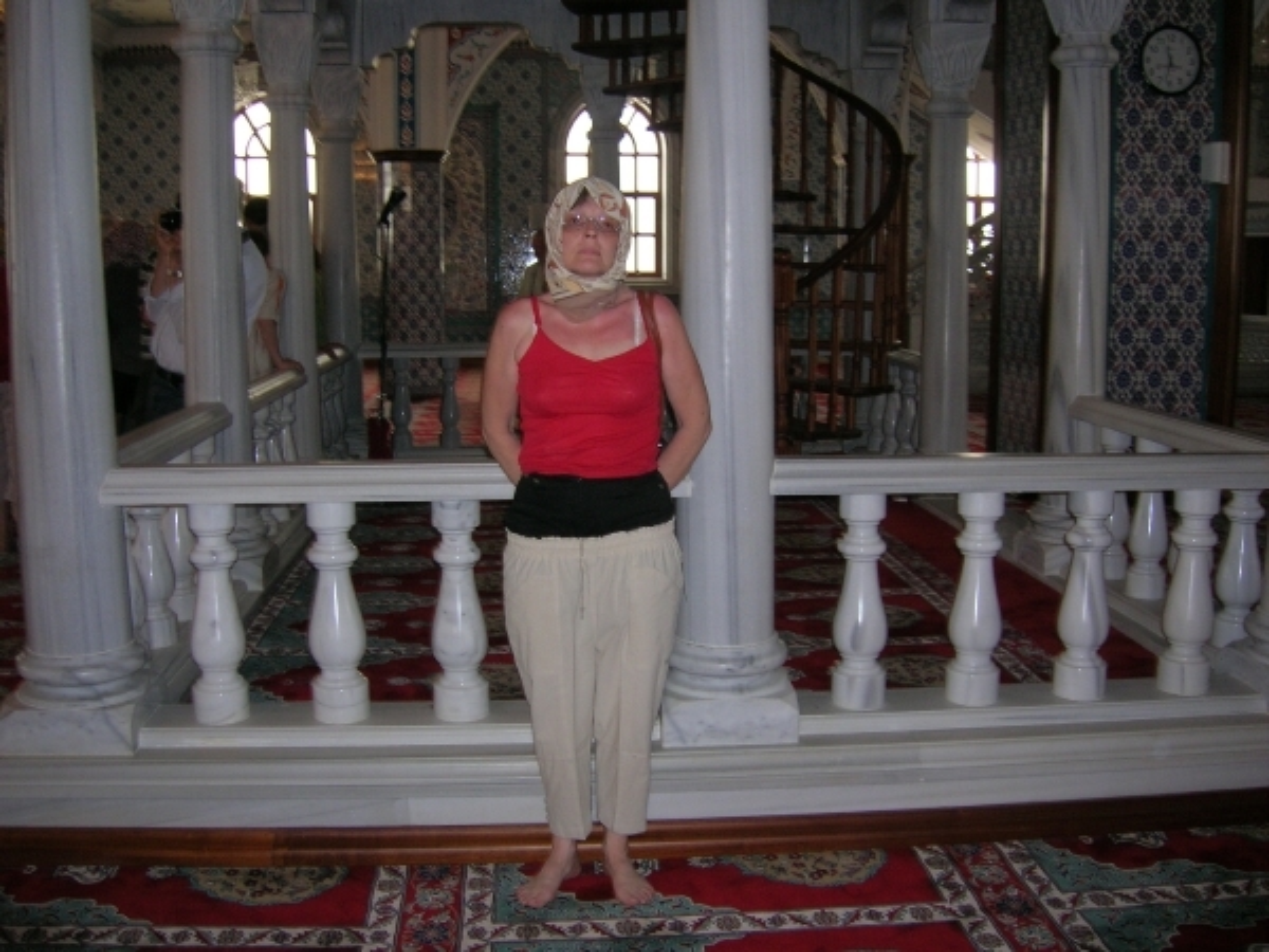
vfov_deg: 41.8
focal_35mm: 34
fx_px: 1246
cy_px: 476
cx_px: 634
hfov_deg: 54.0
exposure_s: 1/60.1
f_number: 2.9
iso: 81
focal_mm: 5.7
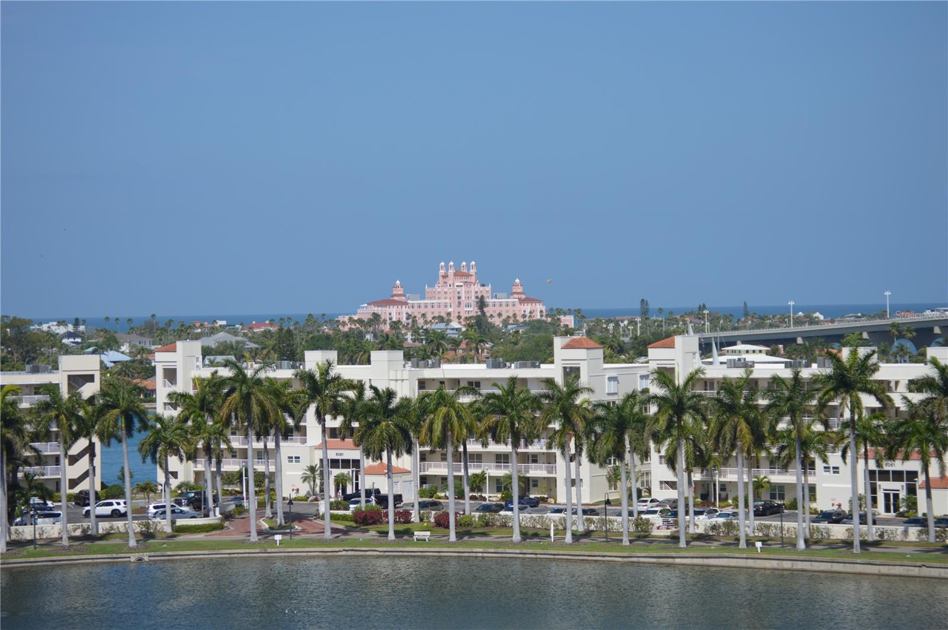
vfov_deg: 11.7
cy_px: 315
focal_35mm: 117
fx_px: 3078
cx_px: 474
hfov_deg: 17.5
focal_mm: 78
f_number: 4.5
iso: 100
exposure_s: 1/1600
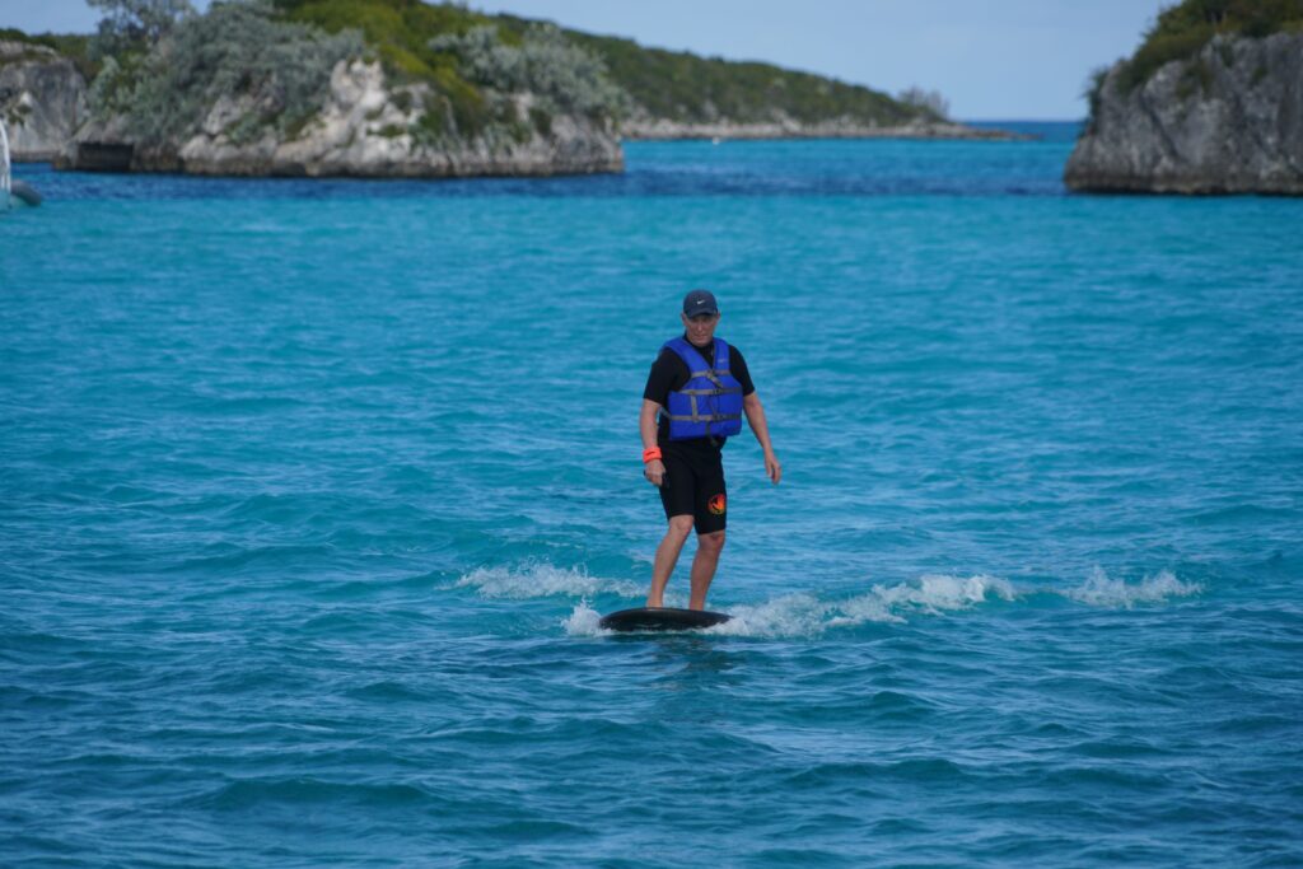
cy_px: 434
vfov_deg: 5.7
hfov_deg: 8.6
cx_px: 652
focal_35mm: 240
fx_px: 8687
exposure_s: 1/320
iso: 100
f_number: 7.1
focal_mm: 240
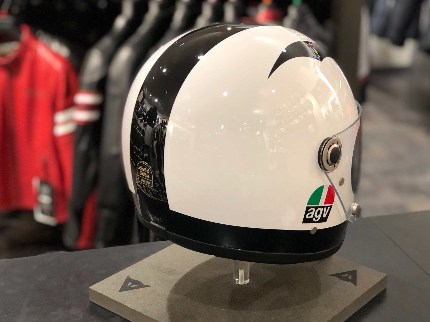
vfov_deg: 23.3
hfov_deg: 30.7
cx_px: 231
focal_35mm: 63
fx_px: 783
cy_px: 151
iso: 320
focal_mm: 6.6
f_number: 2.8
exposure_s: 1/32
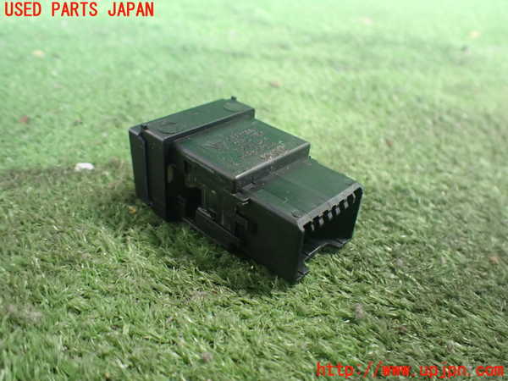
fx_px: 440
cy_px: 190
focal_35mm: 30
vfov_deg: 46.8
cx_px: 254
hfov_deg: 60.0
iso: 1000
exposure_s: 1/30
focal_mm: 5.4
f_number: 2.3
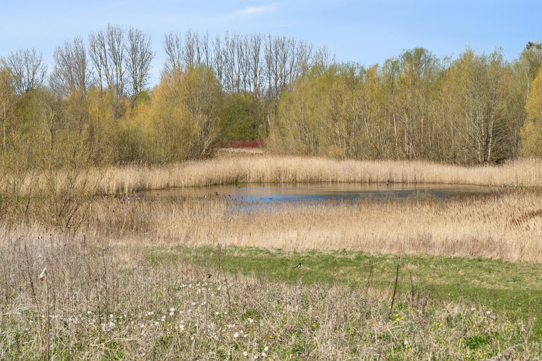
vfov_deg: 13.0
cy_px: 180
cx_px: 271
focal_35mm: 105
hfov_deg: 19.5
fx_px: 1581
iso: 200
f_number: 8
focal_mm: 70
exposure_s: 1/800
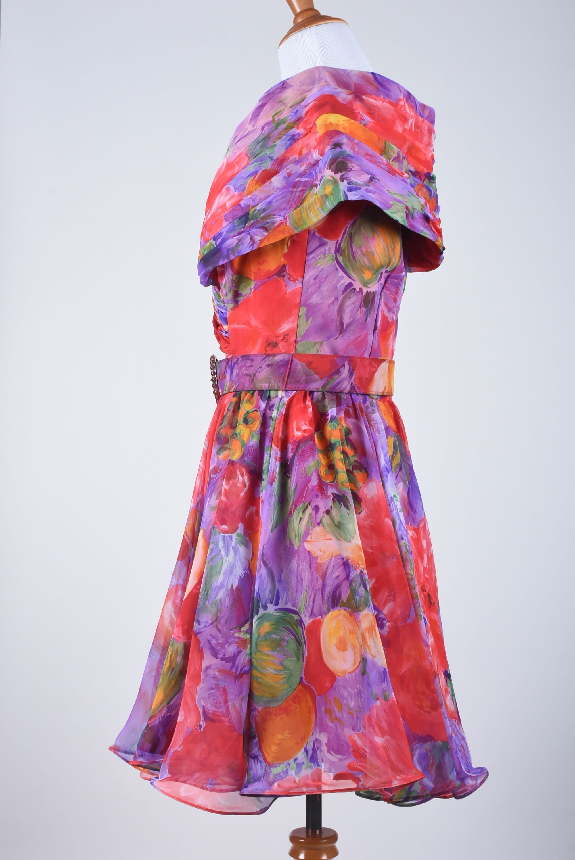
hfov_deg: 25.8
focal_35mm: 52
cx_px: 288
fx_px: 1255
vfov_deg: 37.8
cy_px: 430
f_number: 13
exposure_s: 1/200
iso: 200
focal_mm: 35
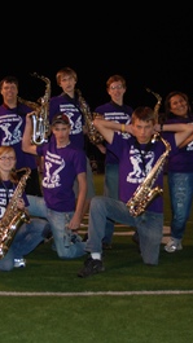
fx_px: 519
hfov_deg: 20.7
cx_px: 26
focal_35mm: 57
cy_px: 172
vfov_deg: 36.6
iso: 200
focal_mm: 24
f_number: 4
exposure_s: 1/60
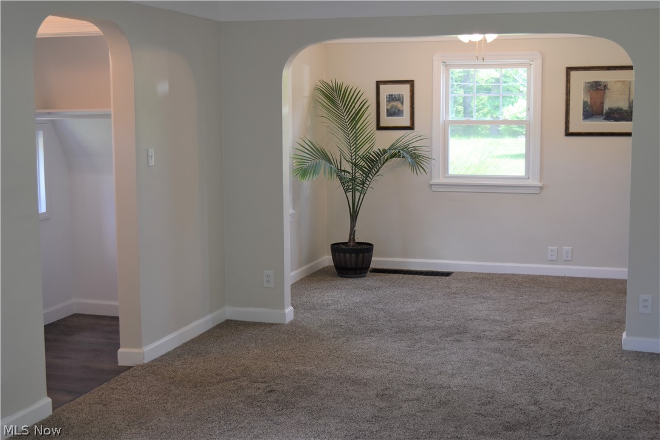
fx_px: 880
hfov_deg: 41.1
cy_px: 220
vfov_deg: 28.1
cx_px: 330
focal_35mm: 48
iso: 400
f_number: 5
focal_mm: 32
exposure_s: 1/100
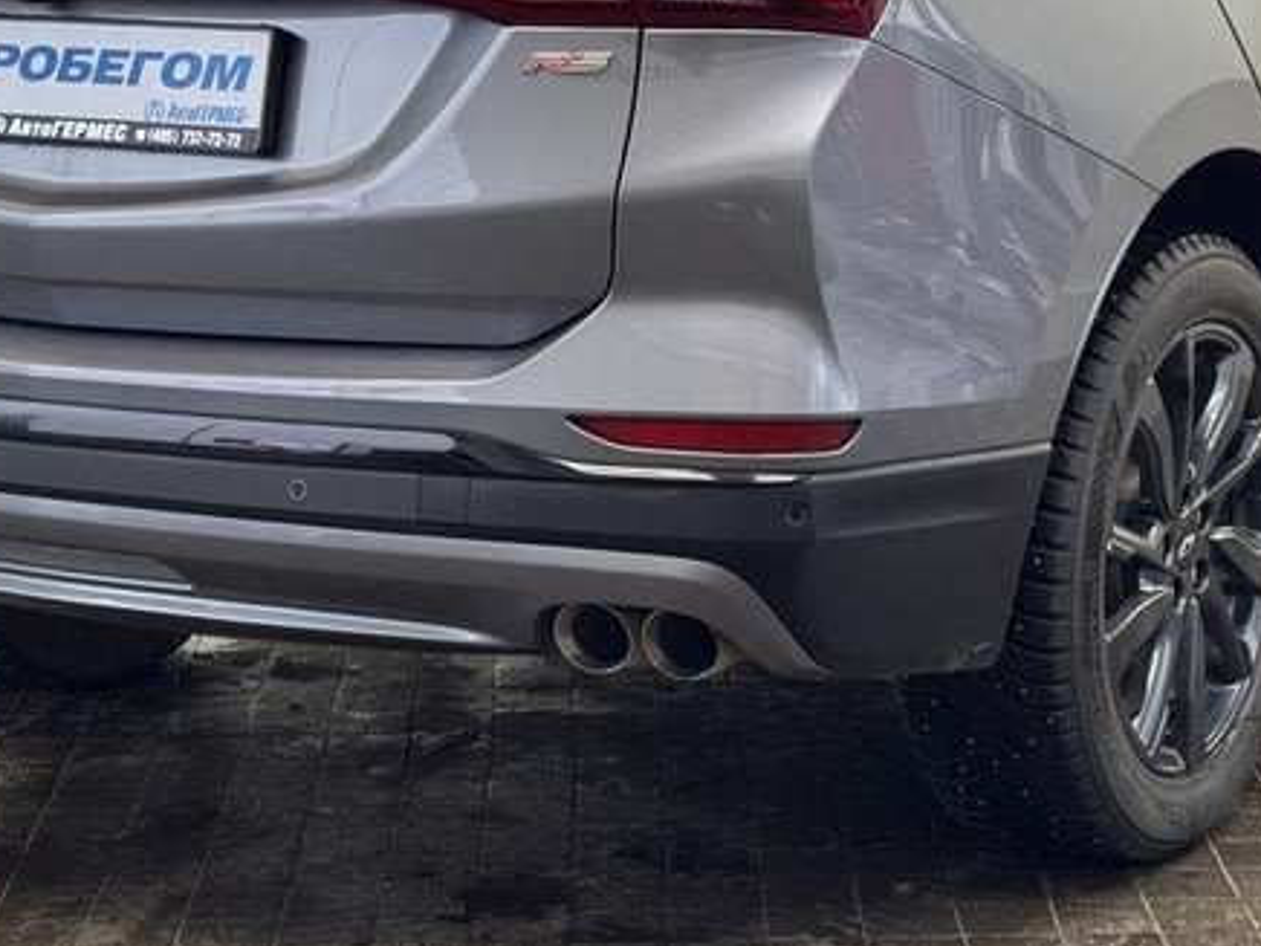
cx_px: 798
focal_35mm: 99
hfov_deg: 19.8
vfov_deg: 14.8
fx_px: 3606
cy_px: 137
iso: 125
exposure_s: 1/100
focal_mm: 6.76
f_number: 1.78
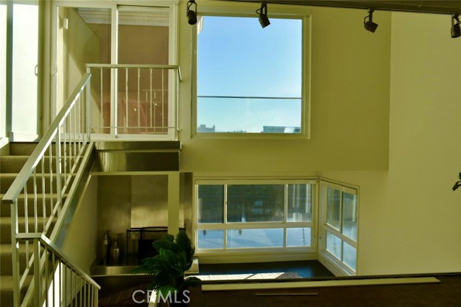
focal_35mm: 27
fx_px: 346
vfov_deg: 47.9
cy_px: 154
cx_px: 230
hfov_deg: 67.4
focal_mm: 18
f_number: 8
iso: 280
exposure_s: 1/500
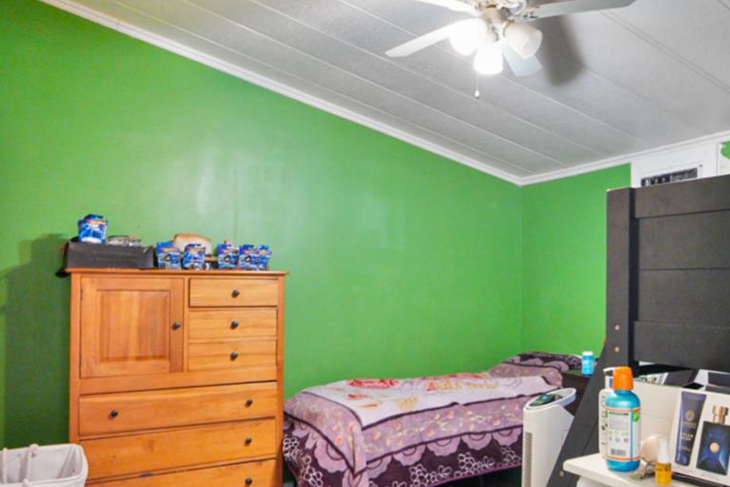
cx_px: 513
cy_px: 308
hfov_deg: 58.2
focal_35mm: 31
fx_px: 629
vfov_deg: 42.0
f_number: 8
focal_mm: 16
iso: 12800
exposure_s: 1/13
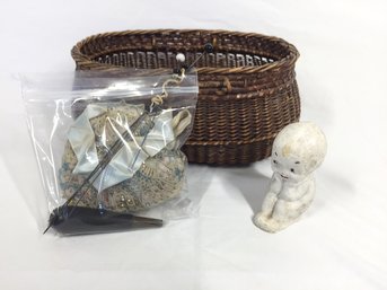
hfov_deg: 61.7
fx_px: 324
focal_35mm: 29
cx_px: 194
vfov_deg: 48.2
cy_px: 145
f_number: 2.2
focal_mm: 4.15
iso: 40
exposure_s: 1/60
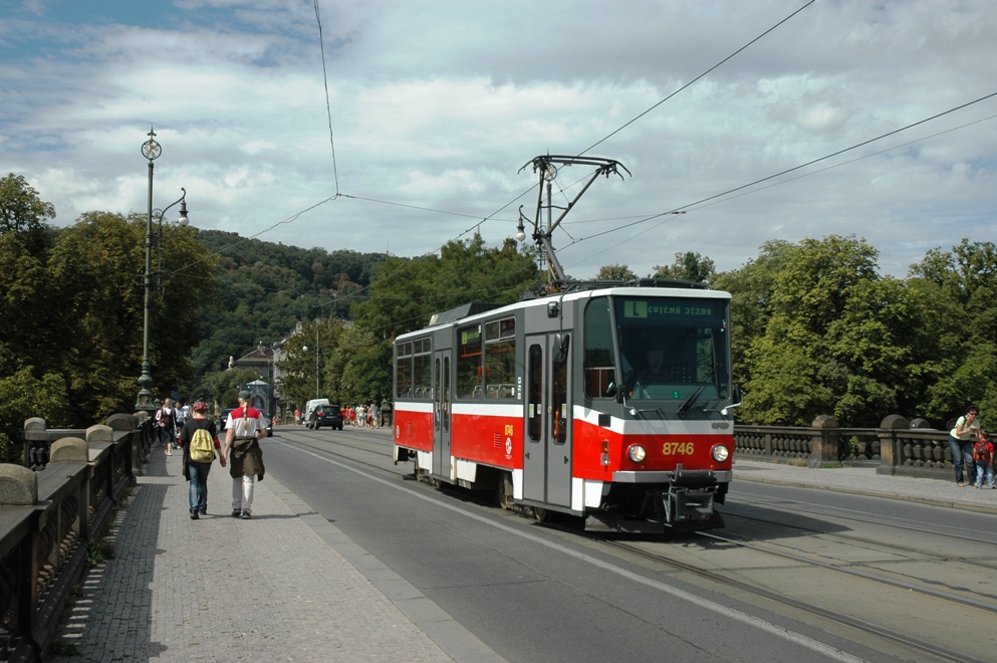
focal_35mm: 44
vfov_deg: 30.8
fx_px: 1203
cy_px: 332
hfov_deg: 45.0
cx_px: 498
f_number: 7.1
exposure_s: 1/1000
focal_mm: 29
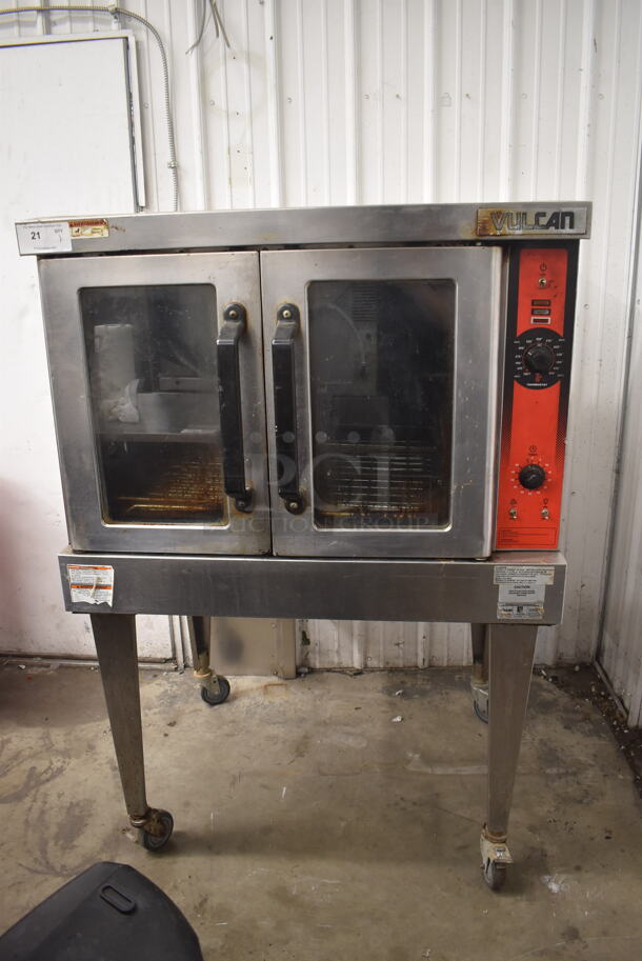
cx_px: 321
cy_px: 480
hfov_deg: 48.0
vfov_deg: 67.3
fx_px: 721
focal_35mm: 27
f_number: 3.5
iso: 720
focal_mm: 18
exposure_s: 1/30
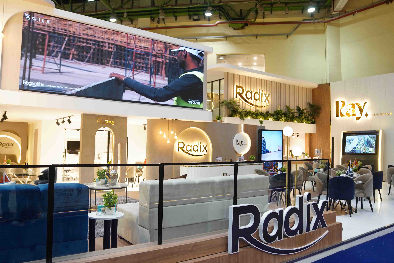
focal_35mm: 24
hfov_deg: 73.7
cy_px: 132
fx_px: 263
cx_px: 197
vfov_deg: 53.1
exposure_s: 1/125
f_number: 1.8
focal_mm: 24
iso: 640
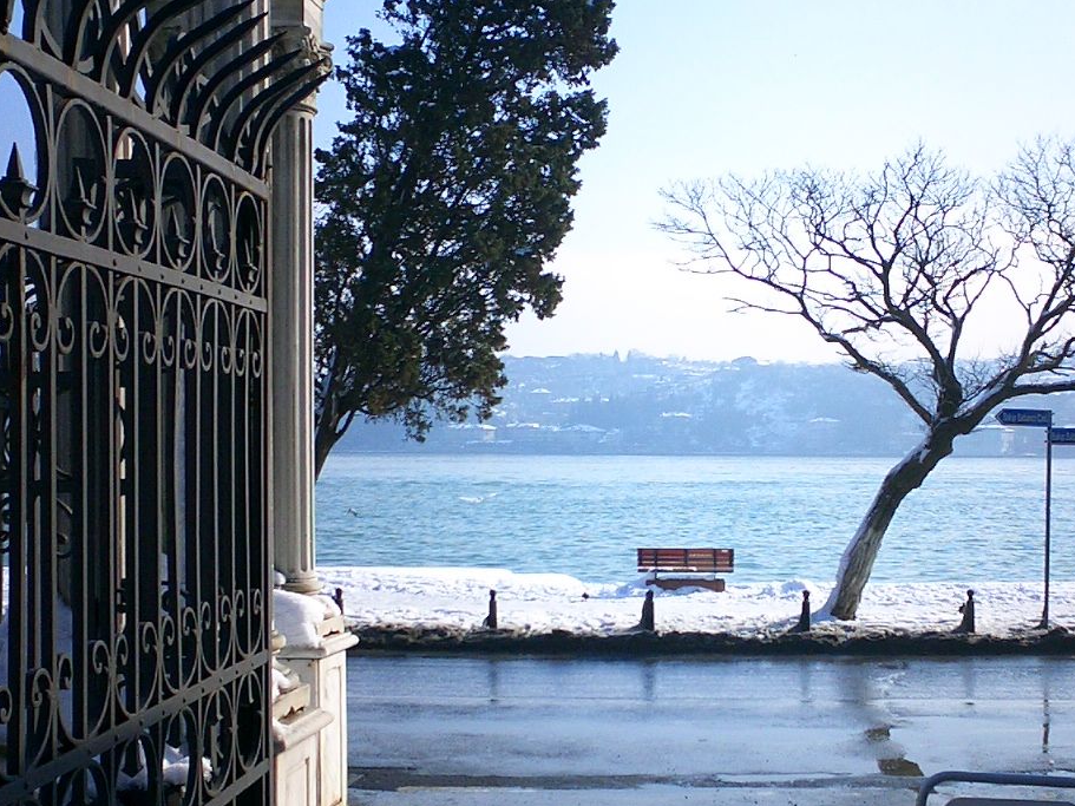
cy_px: 507
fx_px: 1615
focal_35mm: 52
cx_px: 675
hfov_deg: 36.6
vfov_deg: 27.9
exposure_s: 1/1000
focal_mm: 5.6
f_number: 3.5
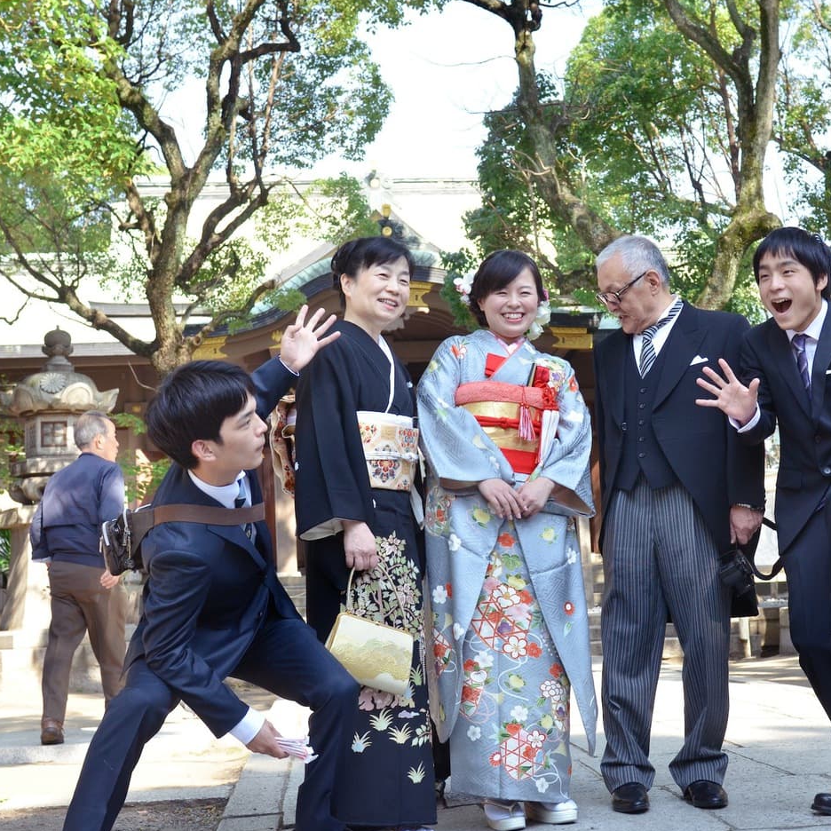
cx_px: 537
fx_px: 1647
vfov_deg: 28.3
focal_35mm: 61
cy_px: 413
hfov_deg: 28.2
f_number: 5.6
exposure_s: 1/640
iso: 800
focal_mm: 31
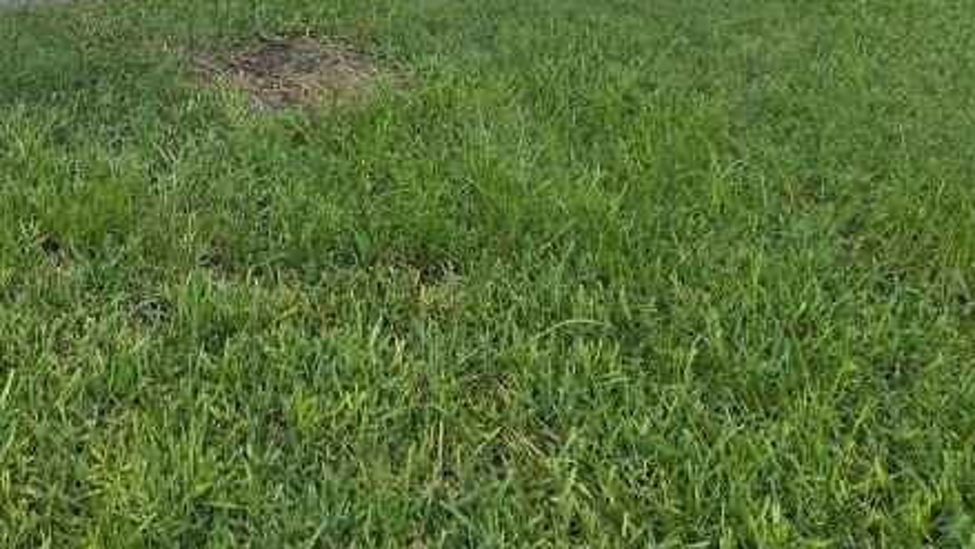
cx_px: 213
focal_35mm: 33
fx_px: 853
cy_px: -124
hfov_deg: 55.8
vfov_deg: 30.0
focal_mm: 2.2
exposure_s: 1/1962
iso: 50
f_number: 2.2
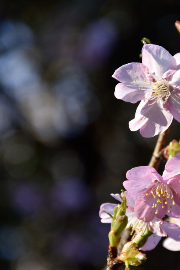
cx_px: 135
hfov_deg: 4.3
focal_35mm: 317
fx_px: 2377
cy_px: 135
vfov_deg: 6.5
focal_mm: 140
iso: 100
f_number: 8
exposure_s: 1/80
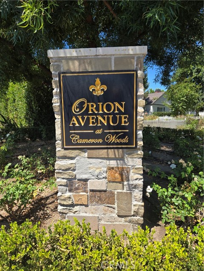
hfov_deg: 58.9
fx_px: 181
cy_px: 136
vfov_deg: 73.9
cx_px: 102
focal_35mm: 23
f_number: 1.8
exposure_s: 1/1067
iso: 25
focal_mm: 5.4
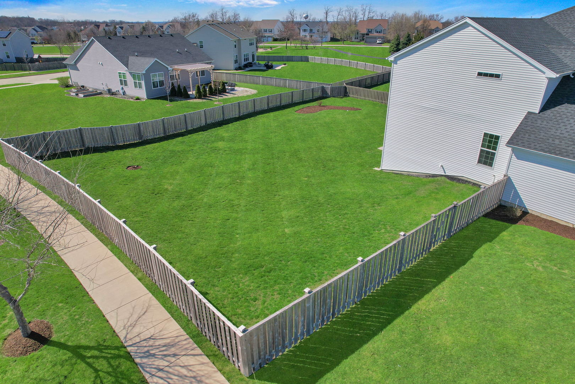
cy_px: 192
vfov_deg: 57.2
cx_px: 288
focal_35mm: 22
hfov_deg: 78.6
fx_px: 351
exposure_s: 1/640
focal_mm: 8.38
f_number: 2.8
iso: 100
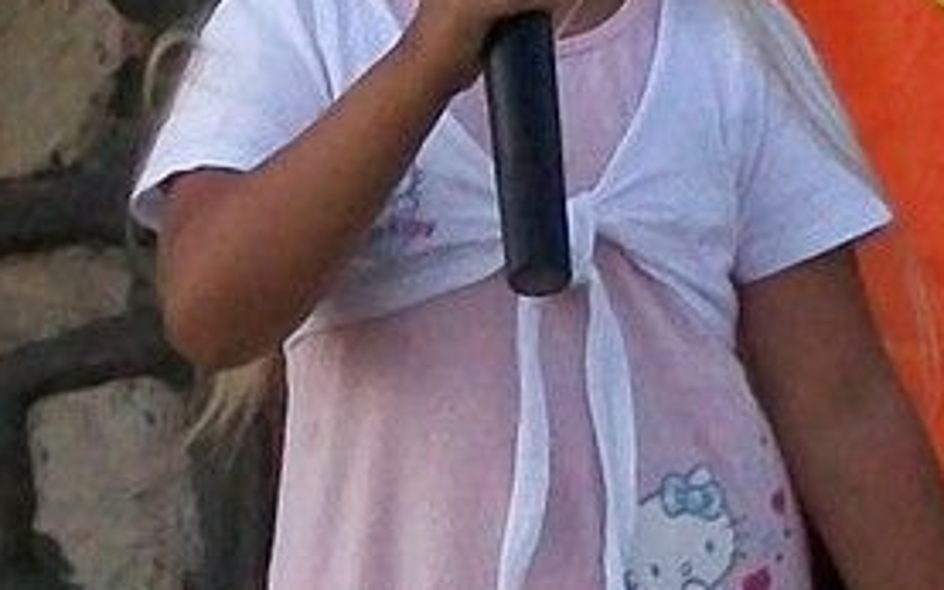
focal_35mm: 312
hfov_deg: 6.7
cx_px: 808
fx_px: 8025
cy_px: 460
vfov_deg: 4.2
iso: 200
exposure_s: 1/250
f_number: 4.9
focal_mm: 18.3
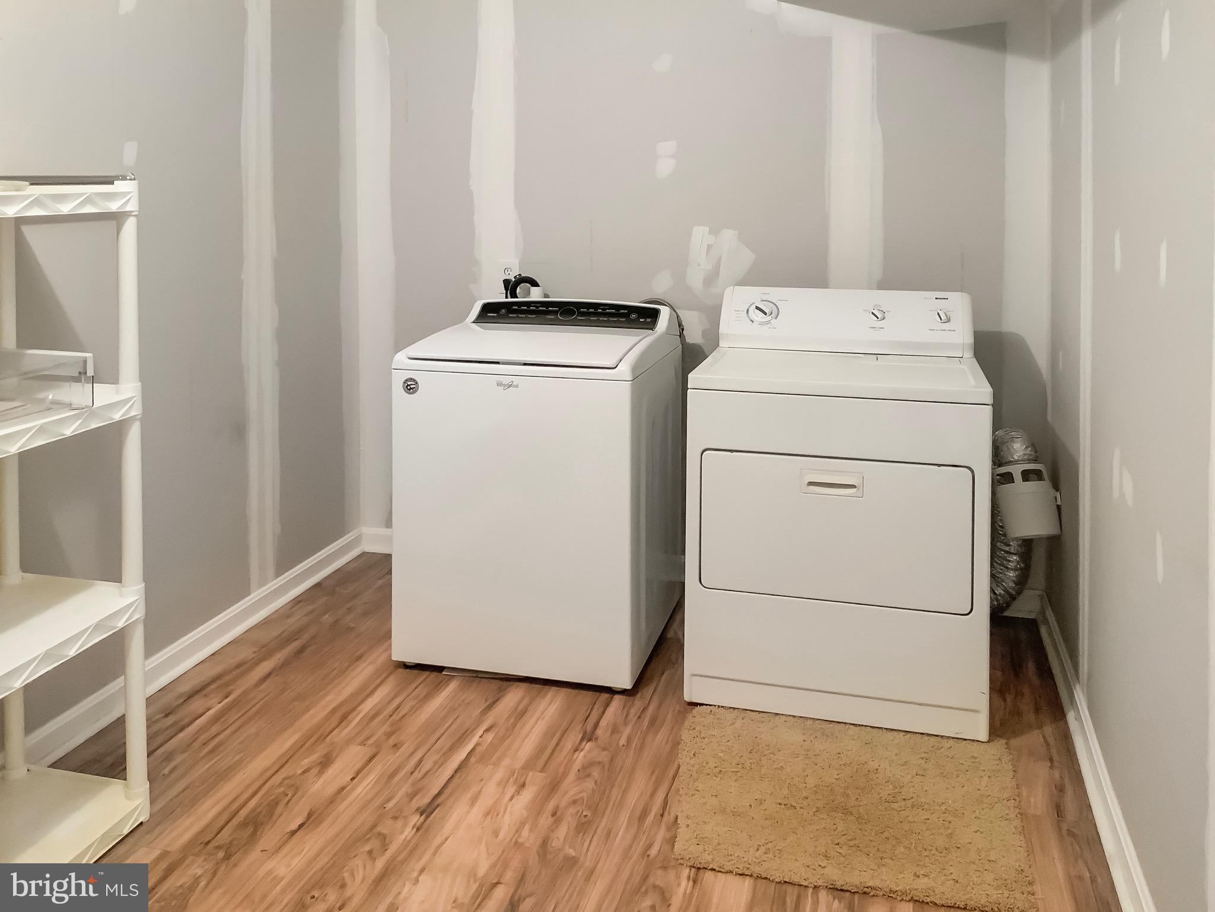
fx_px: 1018
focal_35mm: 29
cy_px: 456
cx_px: 608
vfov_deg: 48.2
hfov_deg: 61.7
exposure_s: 1/40
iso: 200
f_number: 1.8
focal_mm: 3
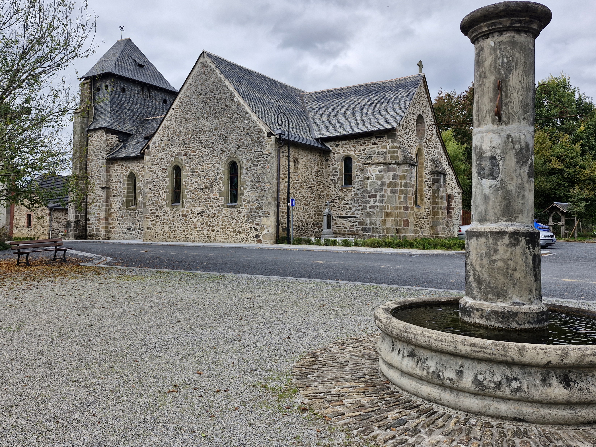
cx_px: 307
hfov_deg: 63.4
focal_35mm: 28
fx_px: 482
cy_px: 202
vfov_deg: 49.7
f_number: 1.8
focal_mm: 5.54
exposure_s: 1/1484
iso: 50
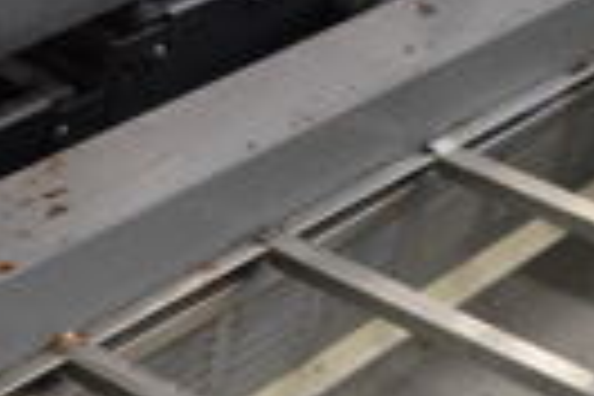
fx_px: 2062
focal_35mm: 125
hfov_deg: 15.9
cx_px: -72
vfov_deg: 10.3
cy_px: 711
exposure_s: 1/125
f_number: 3.5
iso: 800
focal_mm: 18
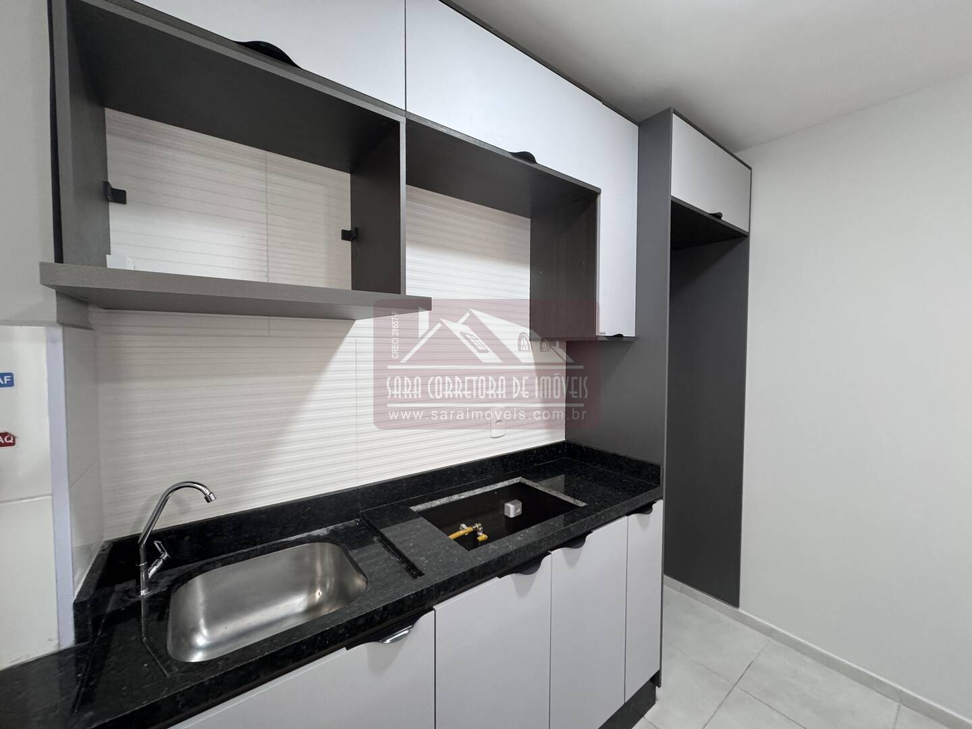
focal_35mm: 14
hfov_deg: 102.1
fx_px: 393
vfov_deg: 85.7
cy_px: 364
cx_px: 486
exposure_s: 1/120
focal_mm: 2.22
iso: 250
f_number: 2.2
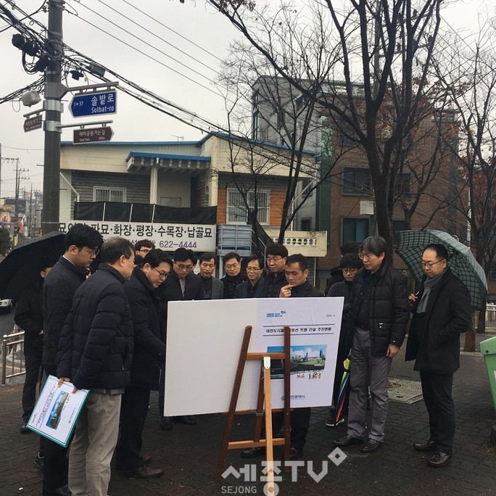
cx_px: 273
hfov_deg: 46.0
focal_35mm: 36
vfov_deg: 46.0
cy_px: 247
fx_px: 584
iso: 25
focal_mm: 4.15
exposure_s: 1/171
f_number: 2.2
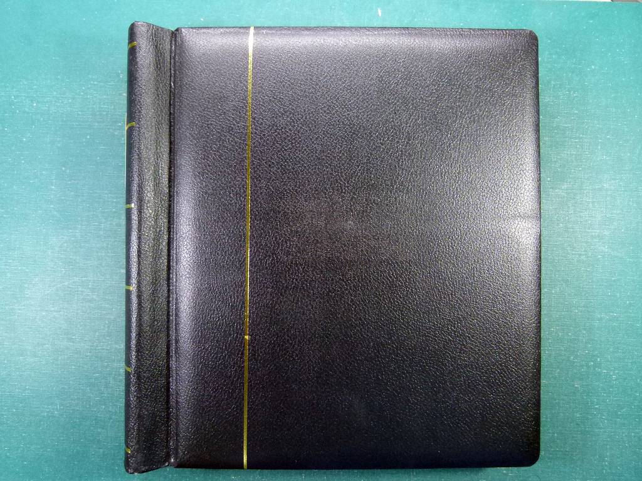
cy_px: 240
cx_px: 321
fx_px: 464
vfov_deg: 54.9
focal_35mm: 25
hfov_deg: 69.4
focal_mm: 4.5
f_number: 2.8
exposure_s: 1/60
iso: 320
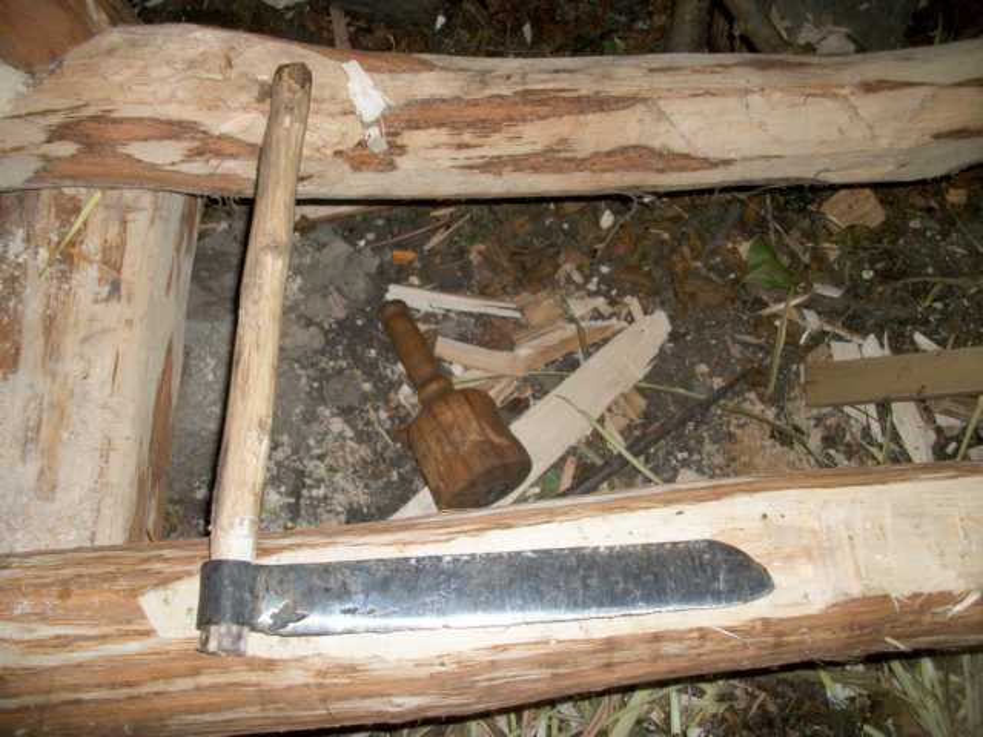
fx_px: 880
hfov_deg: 58.4
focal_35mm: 31
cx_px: 492
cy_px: 368
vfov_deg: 45.4
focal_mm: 5.7
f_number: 2.9
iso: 125
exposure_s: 1/40
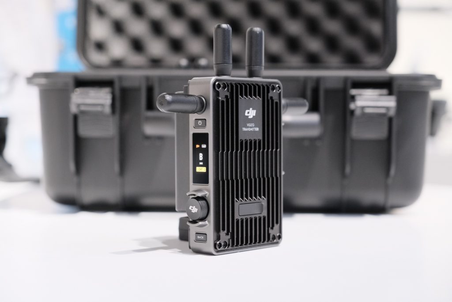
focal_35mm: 75
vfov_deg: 18.2
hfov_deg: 27.0
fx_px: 942
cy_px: 151
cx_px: 226
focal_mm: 50
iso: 2000
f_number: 2.8
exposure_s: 1/75
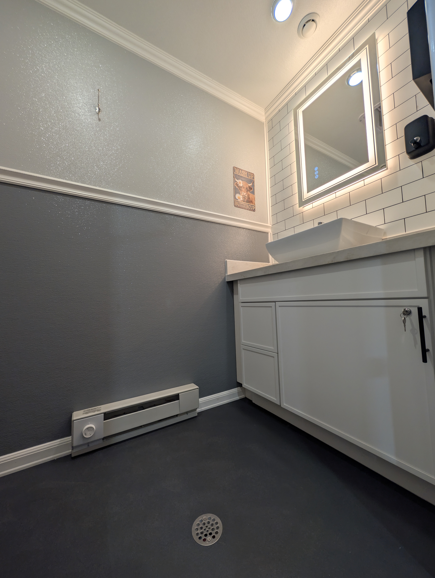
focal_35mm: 12
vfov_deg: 110.5
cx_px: 218
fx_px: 201
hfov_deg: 94.6
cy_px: 289
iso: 65
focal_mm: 2.02
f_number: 1.7
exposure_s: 1/178
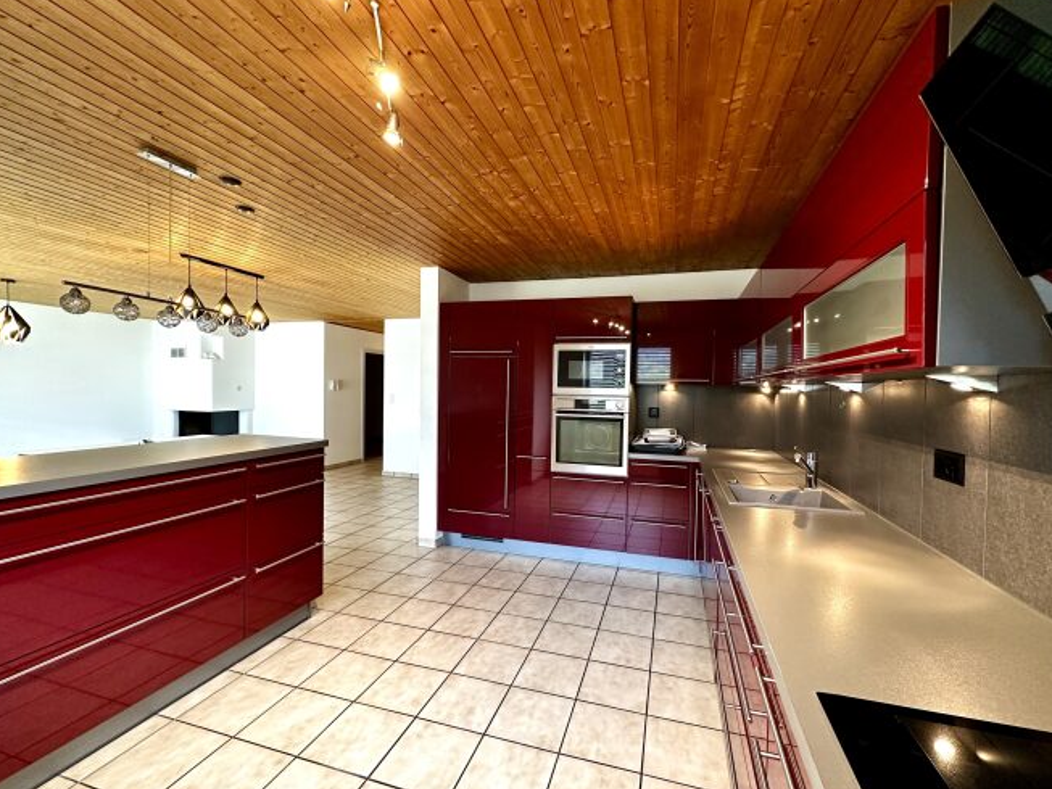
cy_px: 402
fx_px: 456
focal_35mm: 15
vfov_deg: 81.8
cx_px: 546
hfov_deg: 98.1
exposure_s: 1/50
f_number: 2.2
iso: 320
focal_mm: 2.22
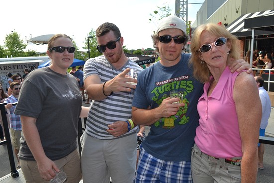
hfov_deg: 67.4
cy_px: 92
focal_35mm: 27
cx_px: 137
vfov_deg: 48.0
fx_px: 206
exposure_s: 1/125
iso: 100
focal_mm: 18
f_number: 4
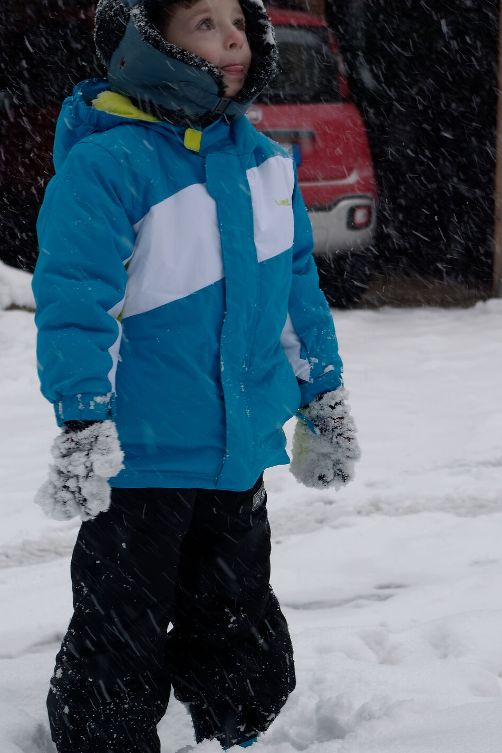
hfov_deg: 11.3
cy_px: 385
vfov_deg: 16.9
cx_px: 204
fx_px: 2531
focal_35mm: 121
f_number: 6.3
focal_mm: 47.5
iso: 500
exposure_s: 1/100
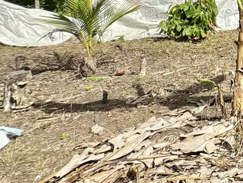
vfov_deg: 24.7
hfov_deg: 23.0
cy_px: -31
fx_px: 379
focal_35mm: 54
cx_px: 419
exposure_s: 1/1395
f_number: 2.2
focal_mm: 2.22
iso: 50
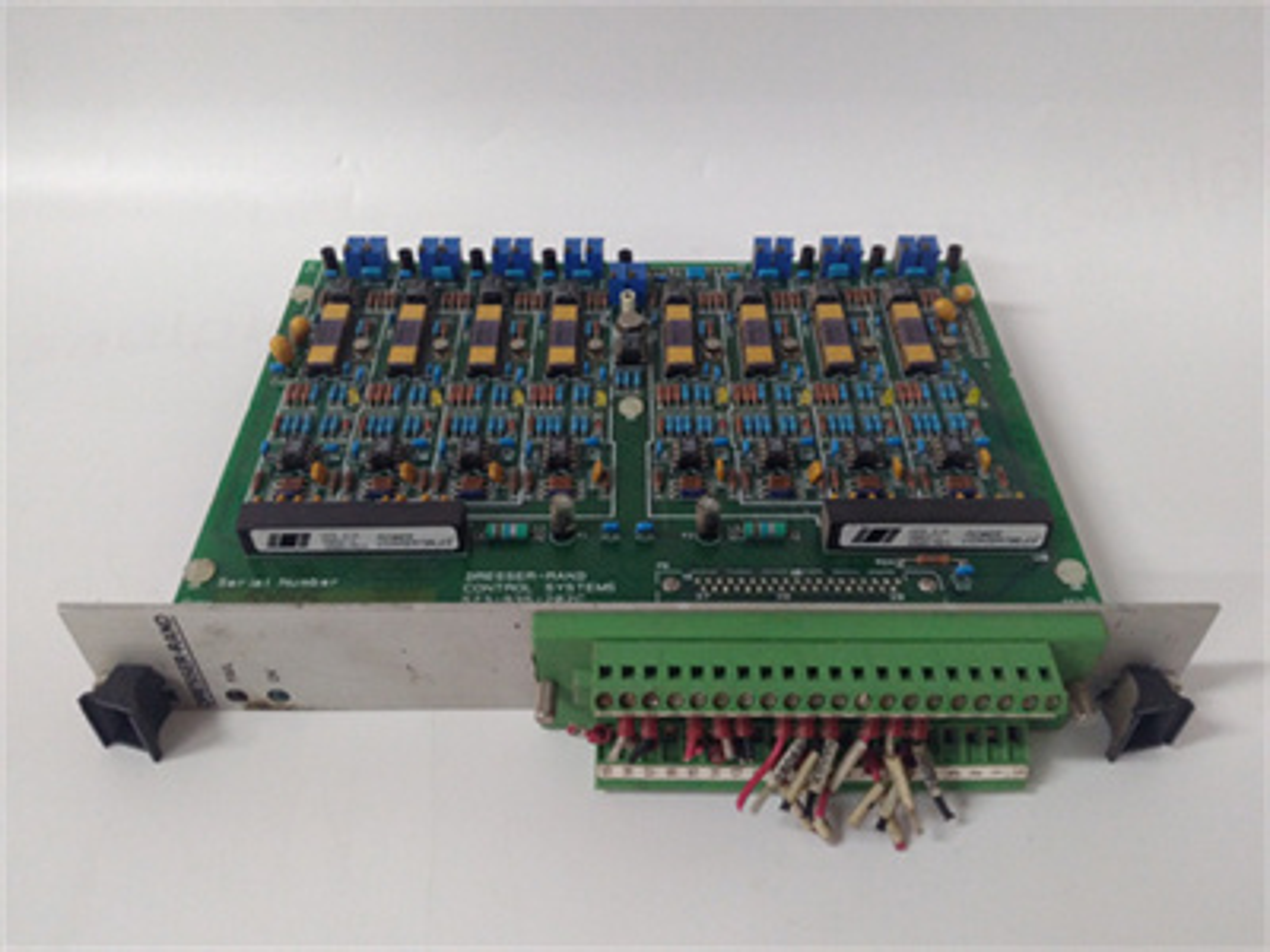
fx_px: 991
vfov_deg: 51.4
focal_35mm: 27
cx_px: 635
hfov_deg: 65.3
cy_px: 476
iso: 432
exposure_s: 1/33
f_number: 2
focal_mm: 3.79
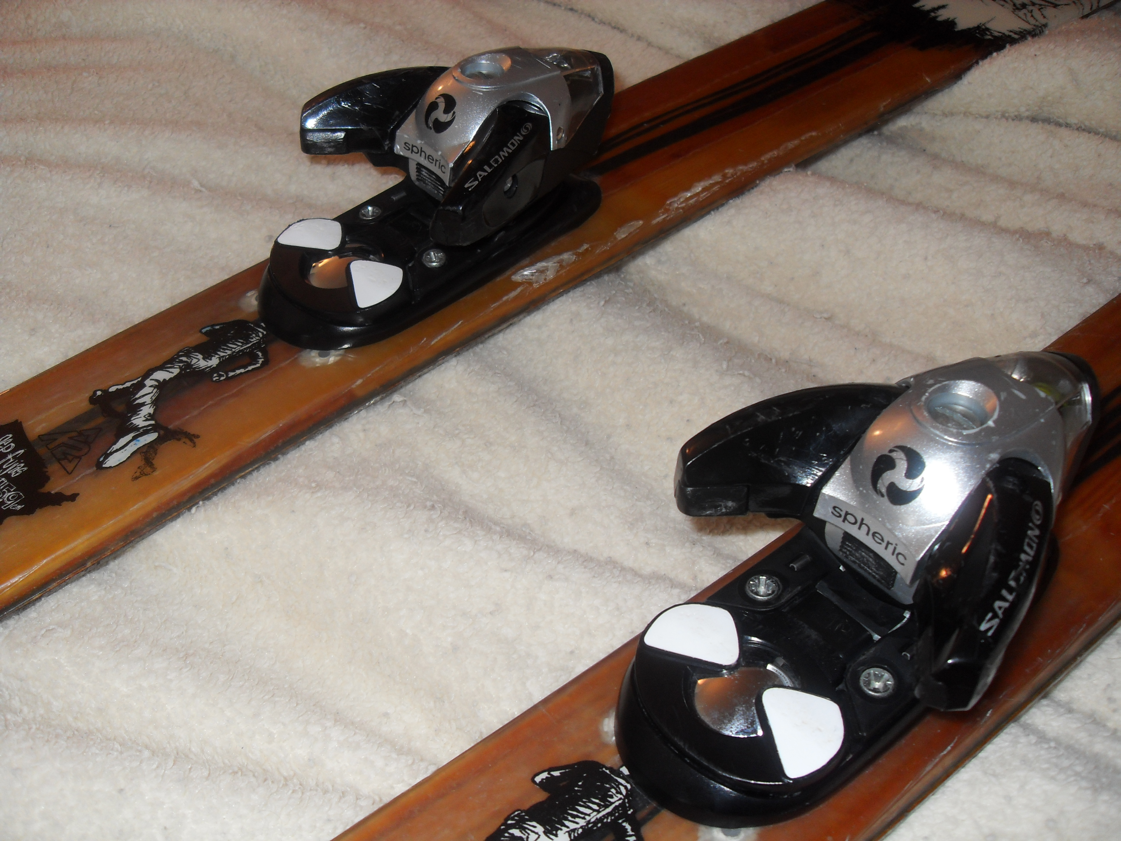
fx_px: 1101
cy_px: 420
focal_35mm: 34
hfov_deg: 54.0
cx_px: 560
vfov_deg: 41.8
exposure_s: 1/45
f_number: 2.8
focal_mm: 6.3
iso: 100
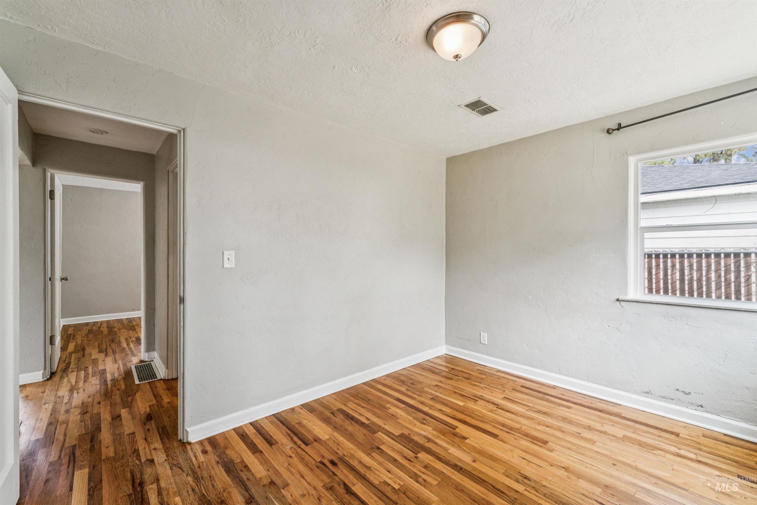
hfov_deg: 98.5
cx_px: 378
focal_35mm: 16
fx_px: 326
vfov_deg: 75.5
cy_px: 252
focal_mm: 15.5
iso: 400
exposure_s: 1/10
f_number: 13
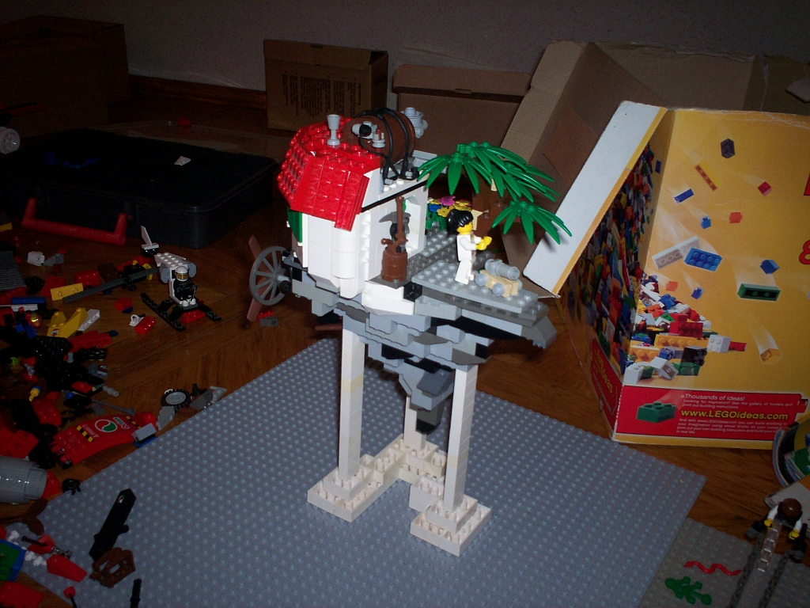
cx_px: 405
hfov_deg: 51.4
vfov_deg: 39.7
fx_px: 842
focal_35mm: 36
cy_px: 304
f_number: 4.5
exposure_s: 1/60
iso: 140
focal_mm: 6
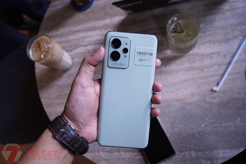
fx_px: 185
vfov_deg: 47.9
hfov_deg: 67.4
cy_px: 82
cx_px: 123
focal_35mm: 27
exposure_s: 1/100
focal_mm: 18
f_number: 4
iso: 500
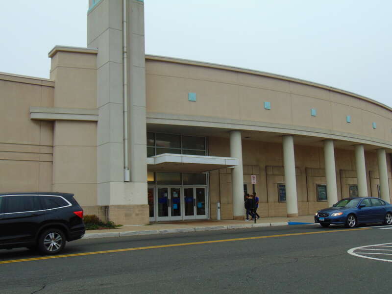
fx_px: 442
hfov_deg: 47.9
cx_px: 196
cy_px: 147
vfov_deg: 36.8
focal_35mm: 39
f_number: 3.3
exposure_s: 1/320
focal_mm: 6.9
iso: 80
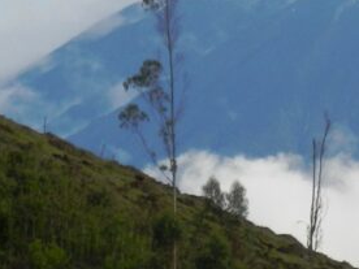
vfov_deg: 1.3
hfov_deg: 1.7
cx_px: 518
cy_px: 123
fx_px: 11885
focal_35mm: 1146
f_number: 5.4
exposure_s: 1/400
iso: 160
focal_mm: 55
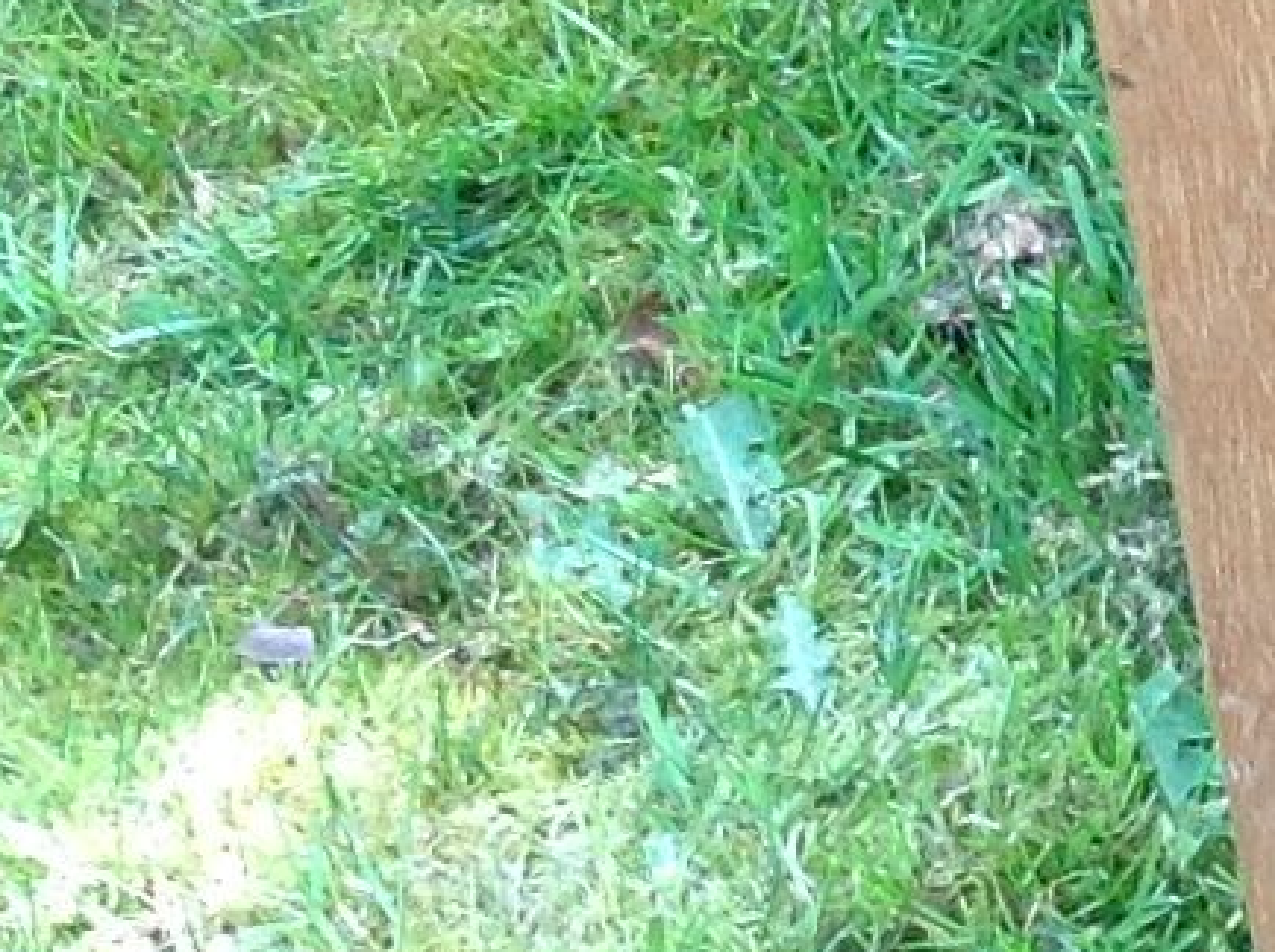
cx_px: 3308
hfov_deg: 8.5
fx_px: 7685
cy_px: -297
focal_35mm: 209
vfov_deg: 7.0
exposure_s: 1/120
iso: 50
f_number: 2.4
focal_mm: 4.28
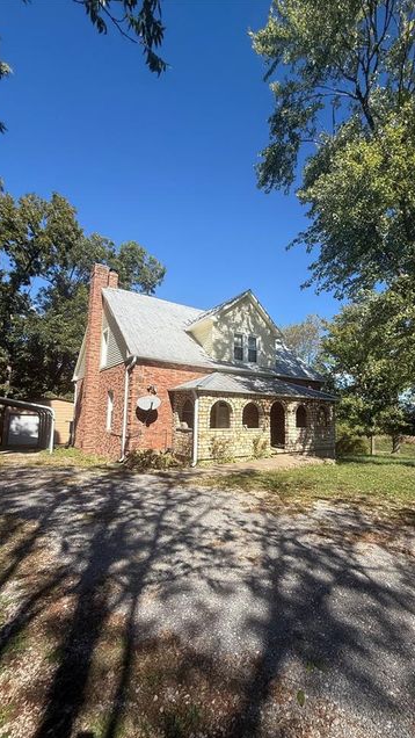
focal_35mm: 16
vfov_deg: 99.3
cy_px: 386
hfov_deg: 67.0
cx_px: 225
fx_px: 313
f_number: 2.2
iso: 50
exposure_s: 1/1745
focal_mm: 2.22
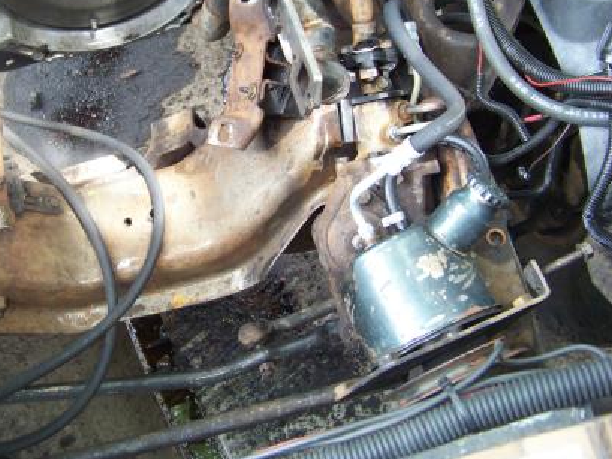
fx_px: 778
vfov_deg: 32.8
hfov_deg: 42.7
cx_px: 247
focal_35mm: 44
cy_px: 189
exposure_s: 1/30
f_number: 2.8
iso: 124
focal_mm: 5.85
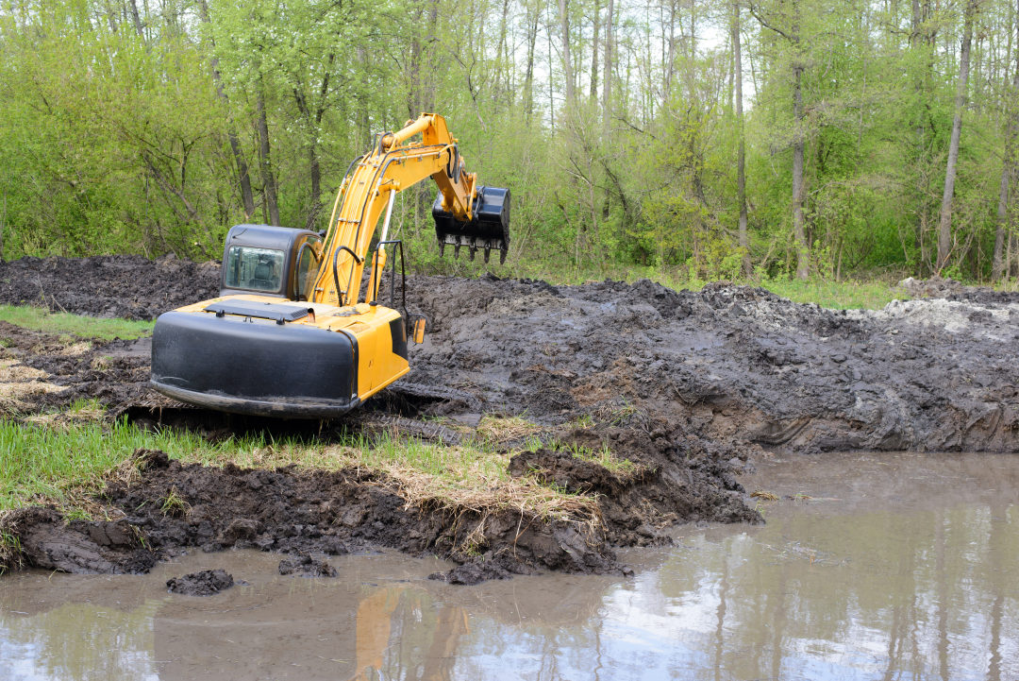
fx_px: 1416
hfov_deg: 39.6
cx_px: 510
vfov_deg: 27.0
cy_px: 340
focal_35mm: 50
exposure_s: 1/400
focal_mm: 50
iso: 400
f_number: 5.6
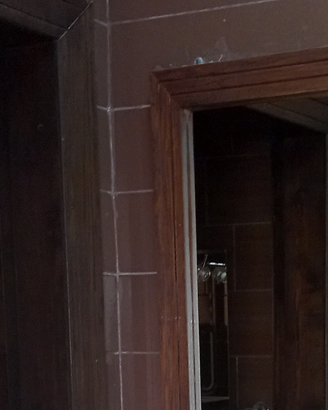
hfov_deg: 16.1
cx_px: 346
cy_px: 574
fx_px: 1129
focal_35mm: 93
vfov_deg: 18.7
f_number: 2
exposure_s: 1/33
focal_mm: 4.6
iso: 250
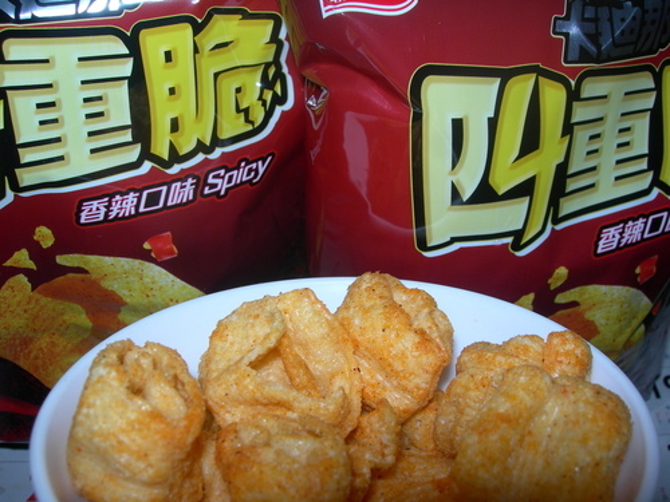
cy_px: 251
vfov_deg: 37.7
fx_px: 735
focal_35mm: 38
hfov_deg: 49.0
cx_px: 335
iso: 50
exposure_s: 1/60.1
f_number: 4.8
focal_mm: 7.8
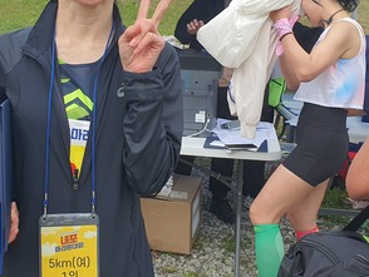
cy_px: 78
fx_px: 565
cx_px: 129
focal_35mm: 53
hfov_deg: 35.9
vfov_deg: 27.3
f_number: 2.4
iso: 50
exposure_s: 1/1014
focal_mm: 4.3
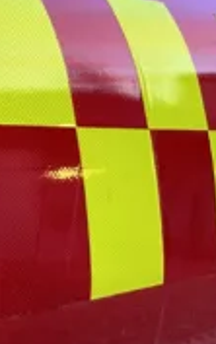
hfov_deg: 10.4
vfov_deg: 20.7
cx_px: -379
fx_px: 940
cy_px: 126
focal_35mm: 100
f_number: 1.78
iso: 250
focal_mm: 6.86
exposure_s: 1/87
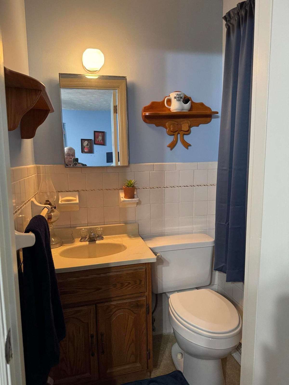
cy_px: 192
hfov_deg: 56.8
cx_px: 144
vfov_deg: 71.6
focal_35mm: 24
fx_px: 267
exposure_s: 1/60
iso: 640
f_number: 1.78
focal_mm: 6.76
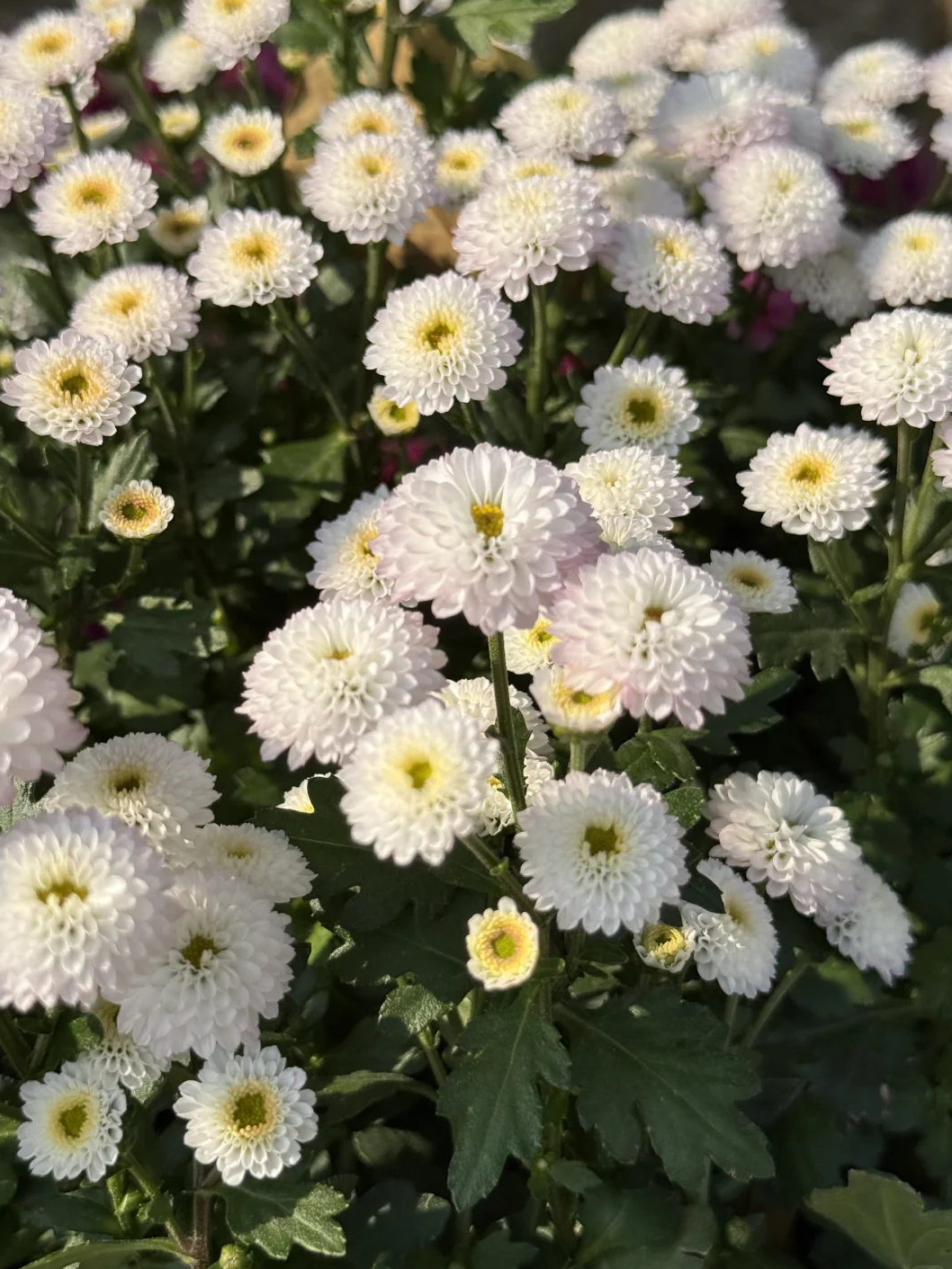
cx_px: 467
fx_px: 1797
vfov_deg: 38.9
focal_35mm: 49
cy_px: 641
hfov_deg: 29.7
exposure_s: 1/6536
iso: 100
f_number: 1.78
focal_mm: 6.76
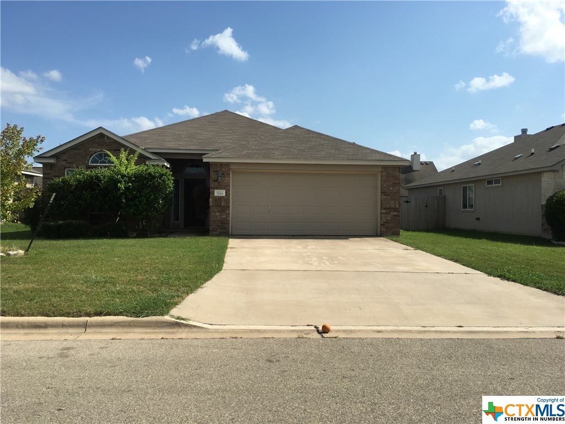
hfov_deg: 61.7
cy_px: 212
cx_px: 282
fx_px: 473
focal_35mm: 29
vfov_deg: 48.2
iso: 25
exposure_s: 1/2024
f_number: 2.2
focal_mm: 4.15
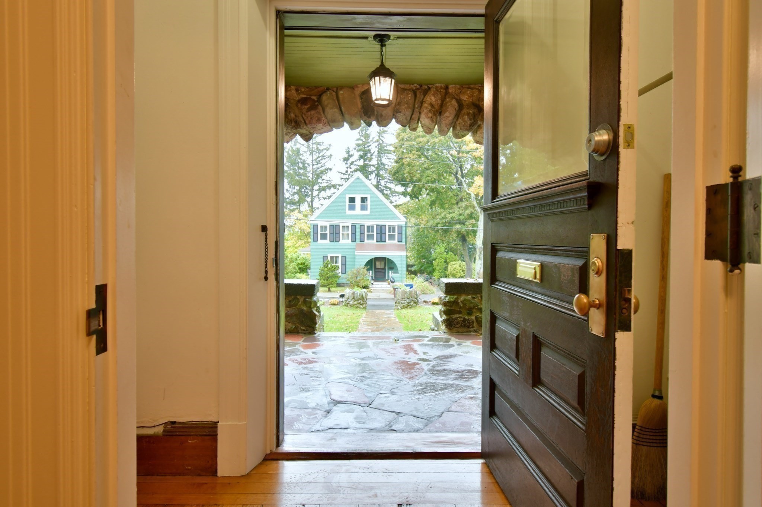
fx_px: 402
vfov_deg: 64.5
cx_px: 381
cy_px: 254
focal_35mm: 19
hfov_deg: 86.9
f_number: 5
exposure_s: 1/20
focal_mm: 13
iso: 500
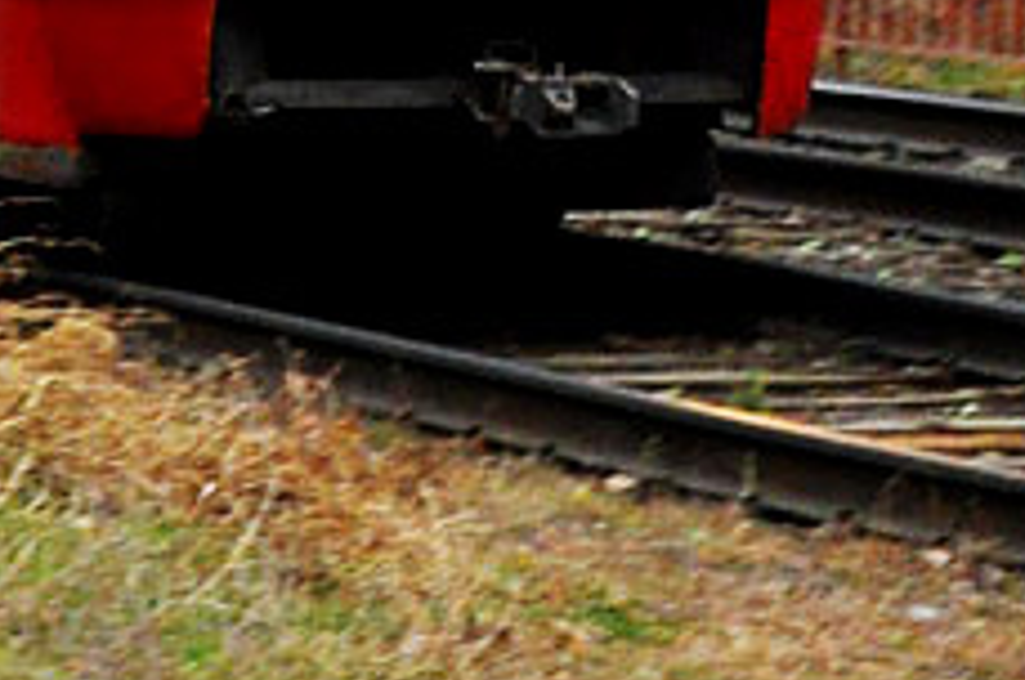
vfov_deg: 3.4
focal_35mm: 393
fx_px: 11174
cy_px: -982
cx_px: 197
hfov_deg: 5.2
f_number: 5.6
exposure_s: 1/60
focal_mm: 50
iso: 1250
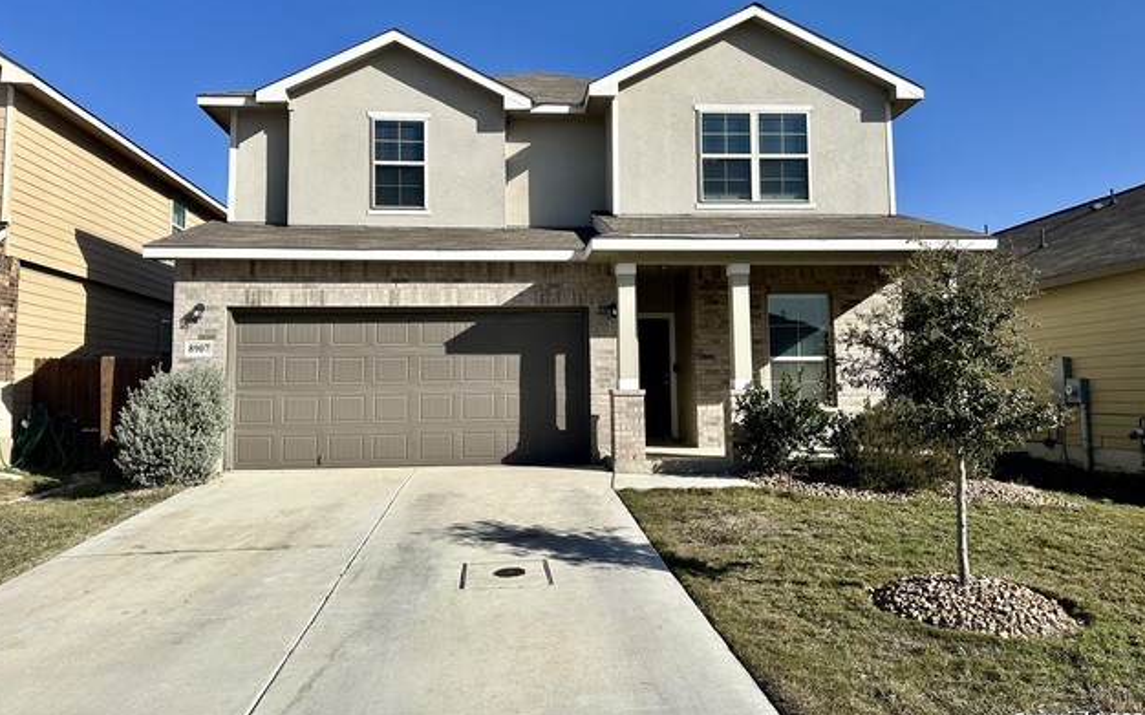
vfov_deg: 47.5
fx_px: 811
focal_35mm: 26
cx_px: 574
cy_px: 313
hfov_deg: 70.4
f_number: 1.78
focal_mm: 6.86
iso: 80
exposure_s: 1/5848
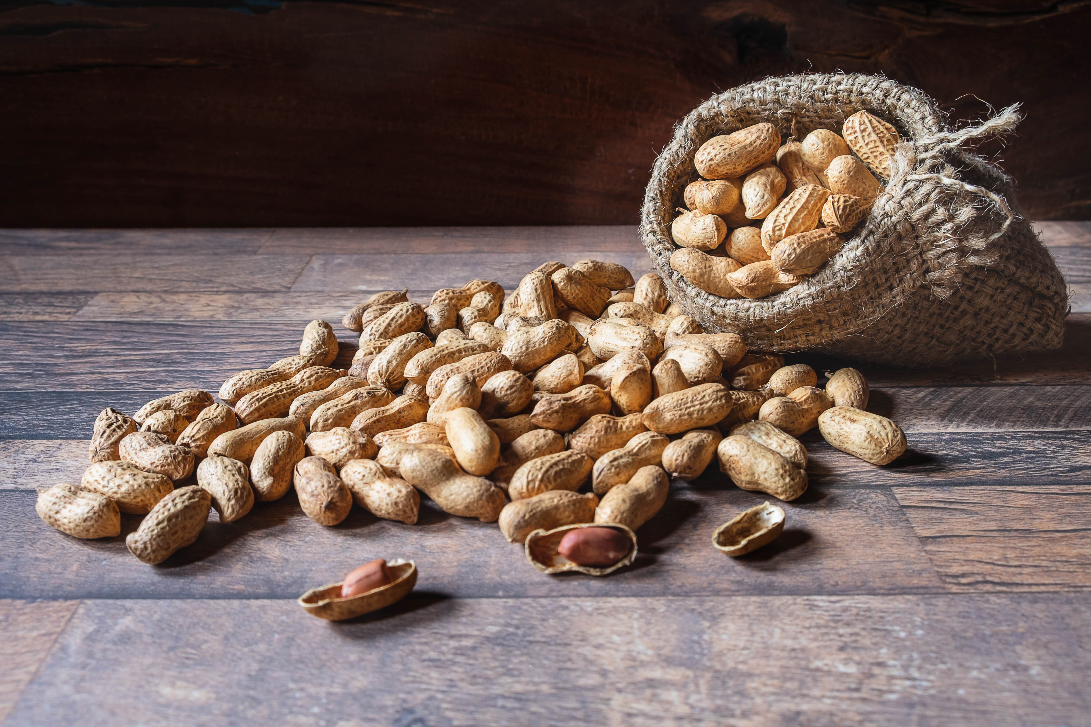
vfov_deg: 41.1
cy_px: 364
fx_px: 970
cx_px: 546
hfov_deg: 58.7
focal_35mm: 32
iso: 200
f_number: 8
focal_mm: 21.4
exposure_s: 1/3
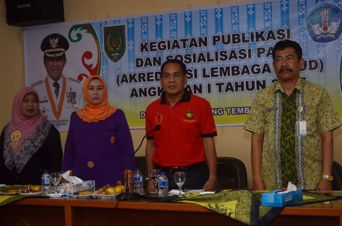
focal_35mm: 57
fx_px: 540
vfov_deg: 23.7
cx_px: 171
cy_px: 113
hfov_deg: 35.1
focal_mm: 38
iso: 560
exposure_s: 1/80
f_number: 4.5
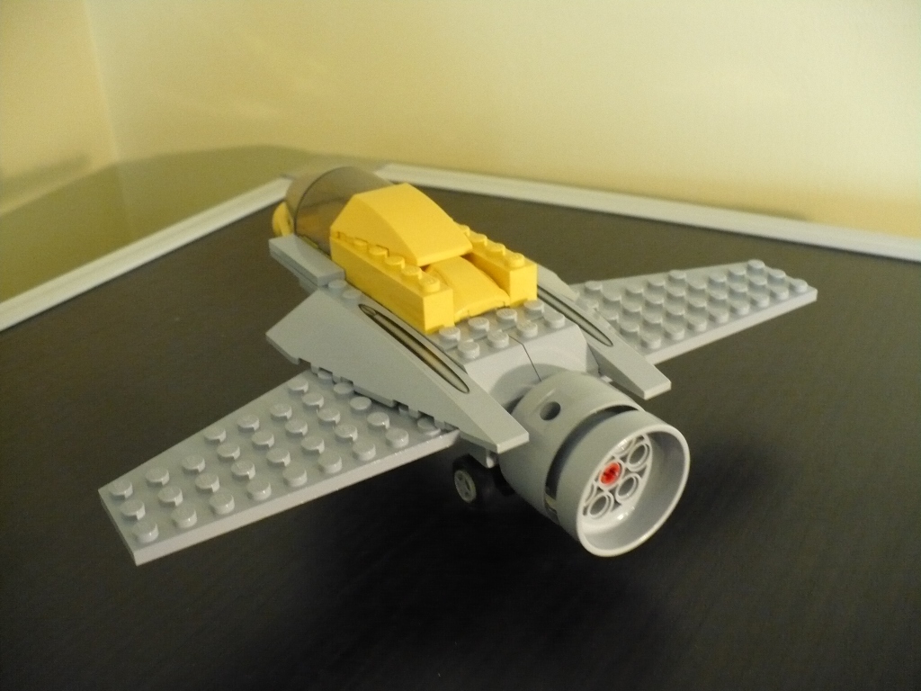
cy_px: 346
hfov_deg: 50.1
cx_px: 460
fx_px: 984
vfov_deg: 38.7
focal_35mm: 37
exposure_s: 1/15
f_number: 2.8
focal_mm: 6.1
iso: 400
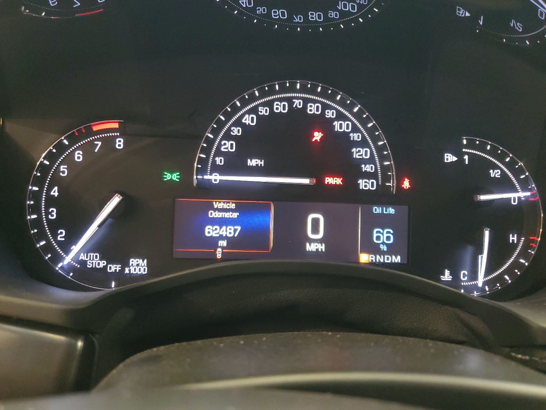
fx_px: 410
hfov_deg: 67.3
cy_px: 205
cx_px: 273
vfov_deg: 53.1
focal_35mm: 26
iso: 319
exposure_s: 1/15
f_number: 1.5
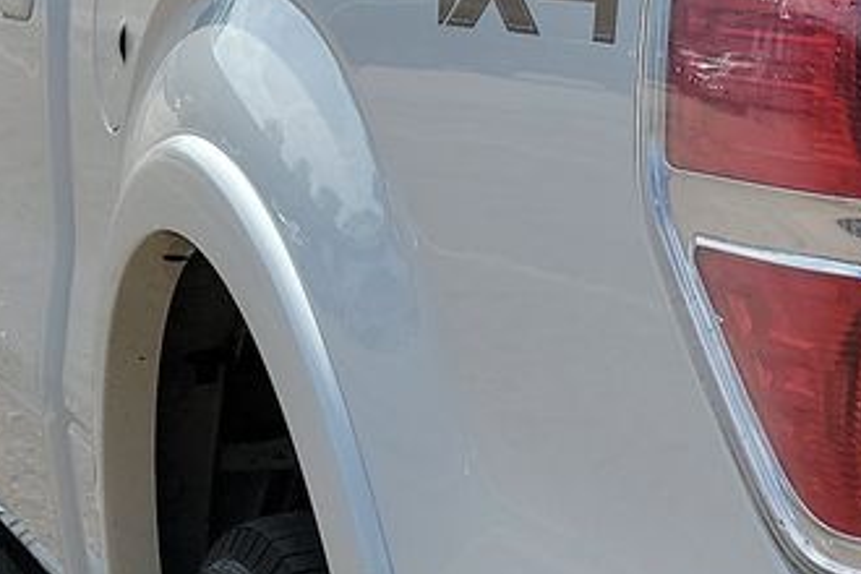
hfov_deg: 15.4
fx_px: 2894
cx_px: 1357
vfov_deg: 11.3
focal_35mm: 121
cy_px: 496
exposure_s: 1/1166
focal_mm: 6.7
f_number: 1.8
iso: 50
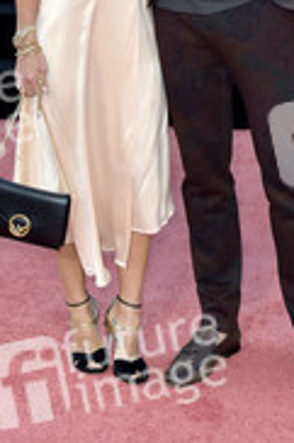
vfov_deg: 22.3
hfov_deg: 15.5
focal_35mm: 88
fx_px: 1080
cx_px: 174
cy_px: 7
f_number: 7.1
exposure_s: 1/250
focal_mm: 40
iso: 640
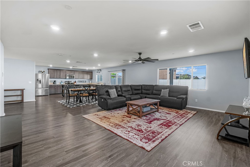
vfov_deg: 77.3
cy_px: 84
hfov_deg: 100.4
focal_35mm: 15
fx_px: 104
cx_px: 125
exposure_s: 1/3
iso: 400
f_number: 9
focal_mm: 10
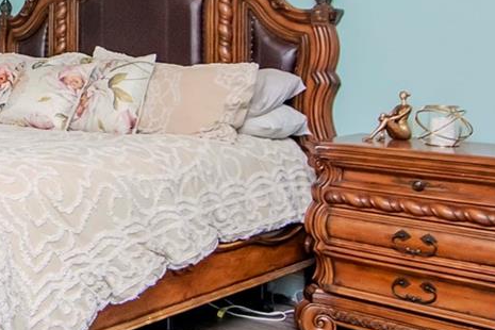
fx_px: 780
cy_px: 34
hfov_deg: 29.9
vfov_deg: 23.3
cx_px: -106
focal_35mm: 57
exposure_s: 1/125
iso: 1600
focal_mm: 11
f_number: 4
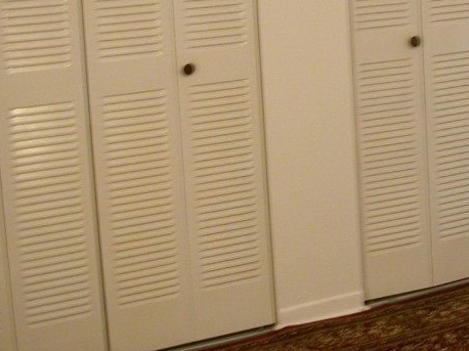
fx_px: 1151
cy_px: 2
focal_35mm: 85
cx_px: 380
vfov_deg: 17.0
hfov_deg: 22.7
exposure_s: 1/3.6
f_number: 2.6
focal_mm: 7.85
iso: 100
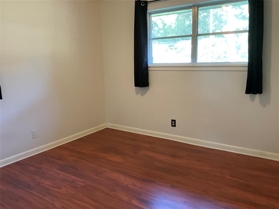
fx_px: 234
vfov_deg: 48.2
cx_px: 140
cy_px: 104
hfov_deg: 61.7
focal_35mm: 29
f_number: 1.8
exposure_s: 1/60
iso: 160
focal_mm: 3
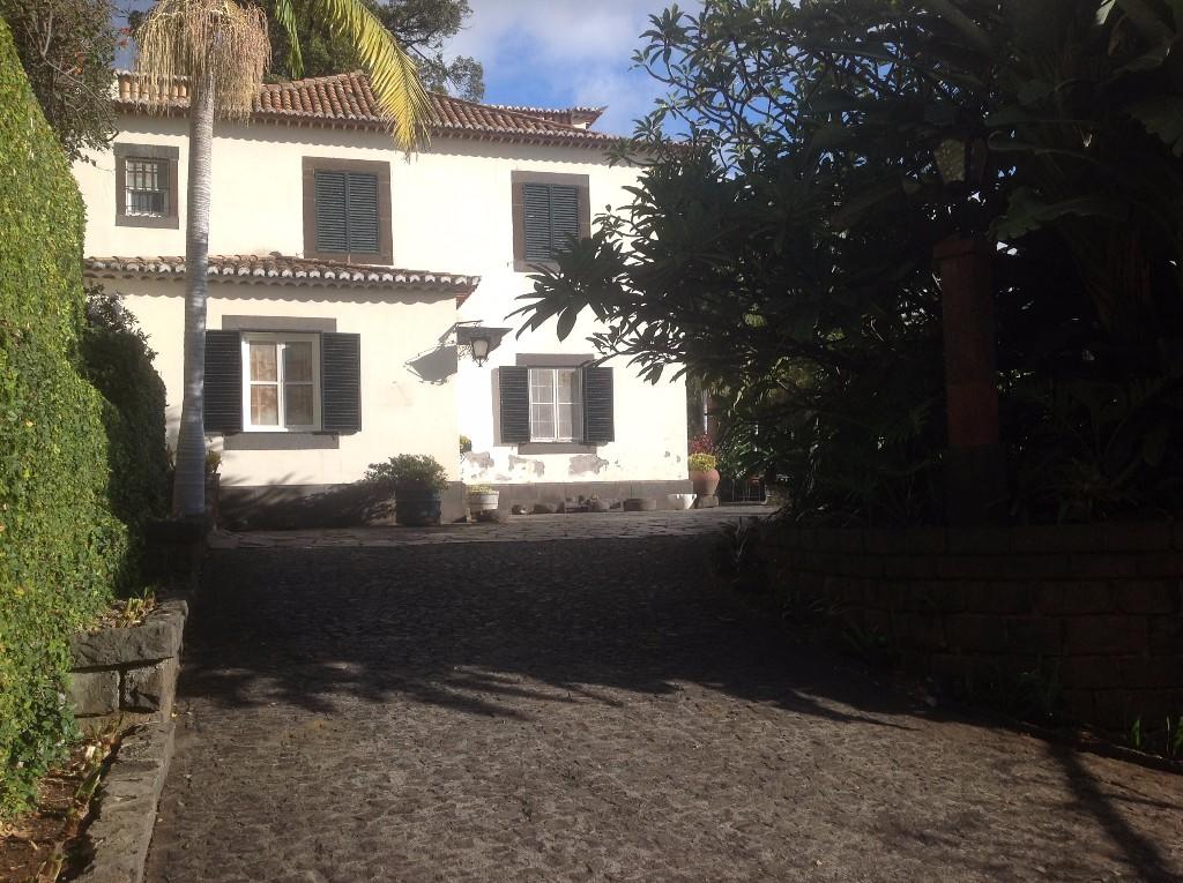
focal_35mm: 35
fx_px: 1194
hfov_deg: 52.7
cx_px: 592
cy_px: 442
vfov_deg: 40.6
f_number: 2.4
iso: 50
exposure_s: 1/1374
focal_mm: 4.28
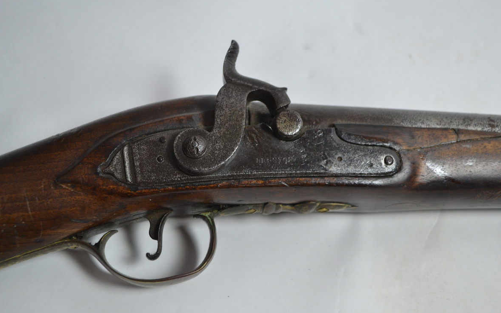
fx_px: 683
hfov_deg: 40.3
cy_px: 159
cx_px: 248
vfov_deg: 25.8
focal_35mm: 50
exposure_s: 1/15
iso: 400
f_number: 4.8
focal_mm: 32
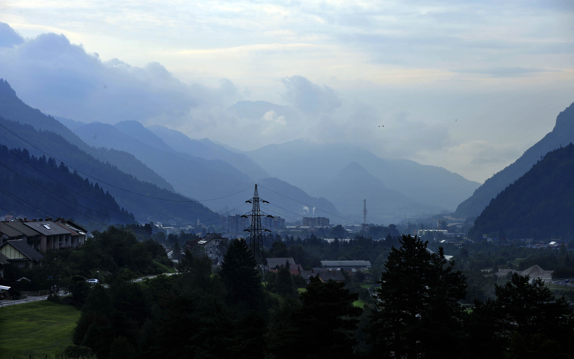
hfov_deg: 15.1
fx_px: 2159
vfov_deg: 9.5
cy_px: 173
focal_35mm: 138
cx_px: 287
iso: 250
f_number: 10
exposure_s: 1/400
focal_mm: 135
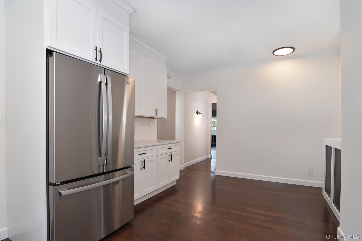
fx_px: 166
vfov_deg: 72.0
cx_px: 181
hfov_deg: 95.0
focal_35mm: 16
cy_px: 120
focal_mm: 11
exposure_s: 1/60
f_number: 8
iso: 640
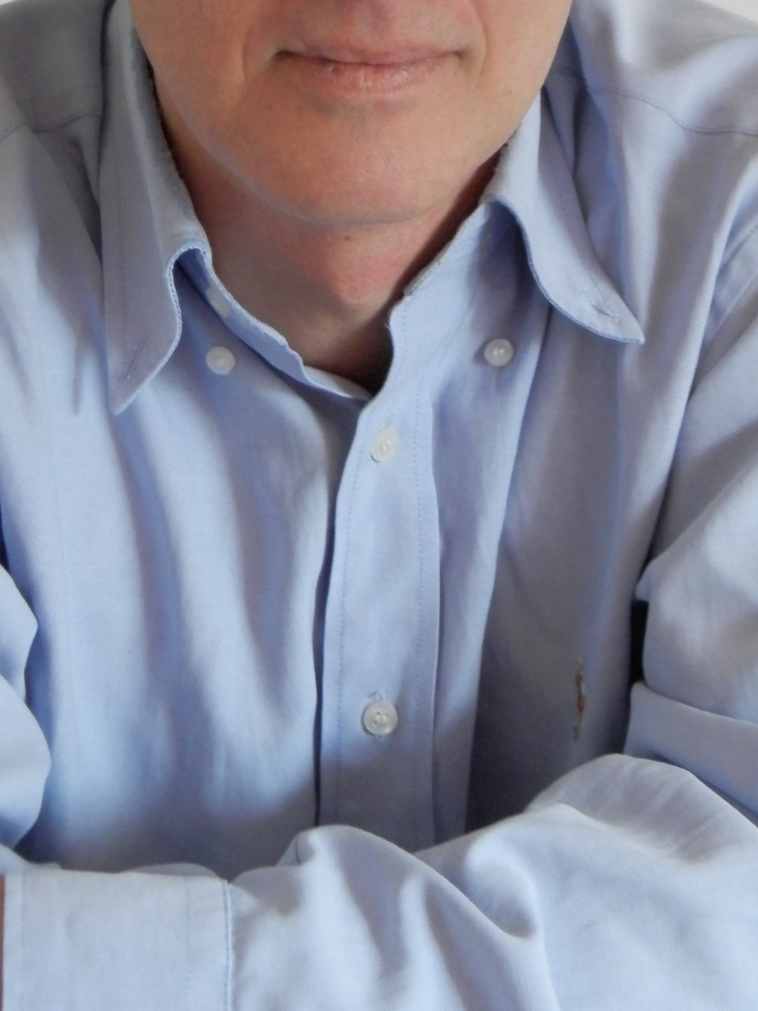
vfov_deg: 12.7
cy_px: 129
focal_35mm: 154
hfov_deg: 9.6
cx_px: 240
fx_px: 4497
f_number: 4
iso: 200
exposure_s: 1/8
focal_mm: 12.2
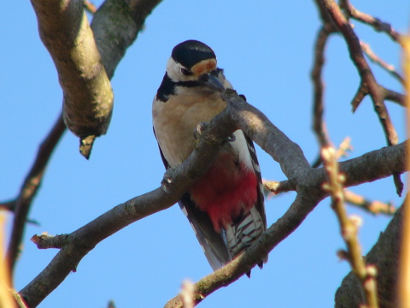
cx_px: 205
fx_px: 5117
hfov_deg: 4.6
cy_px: 154
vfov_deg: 3.4
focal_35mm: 432
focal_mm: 72
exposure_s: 1/250
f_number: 2.8
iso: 50
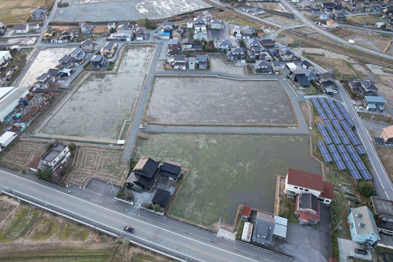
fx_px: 251
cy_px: 134
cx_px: 193
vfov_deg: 55.1
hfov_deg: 76.1
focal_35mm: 23
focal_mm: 8.38
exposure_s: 1/50
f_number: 2.8
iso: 100
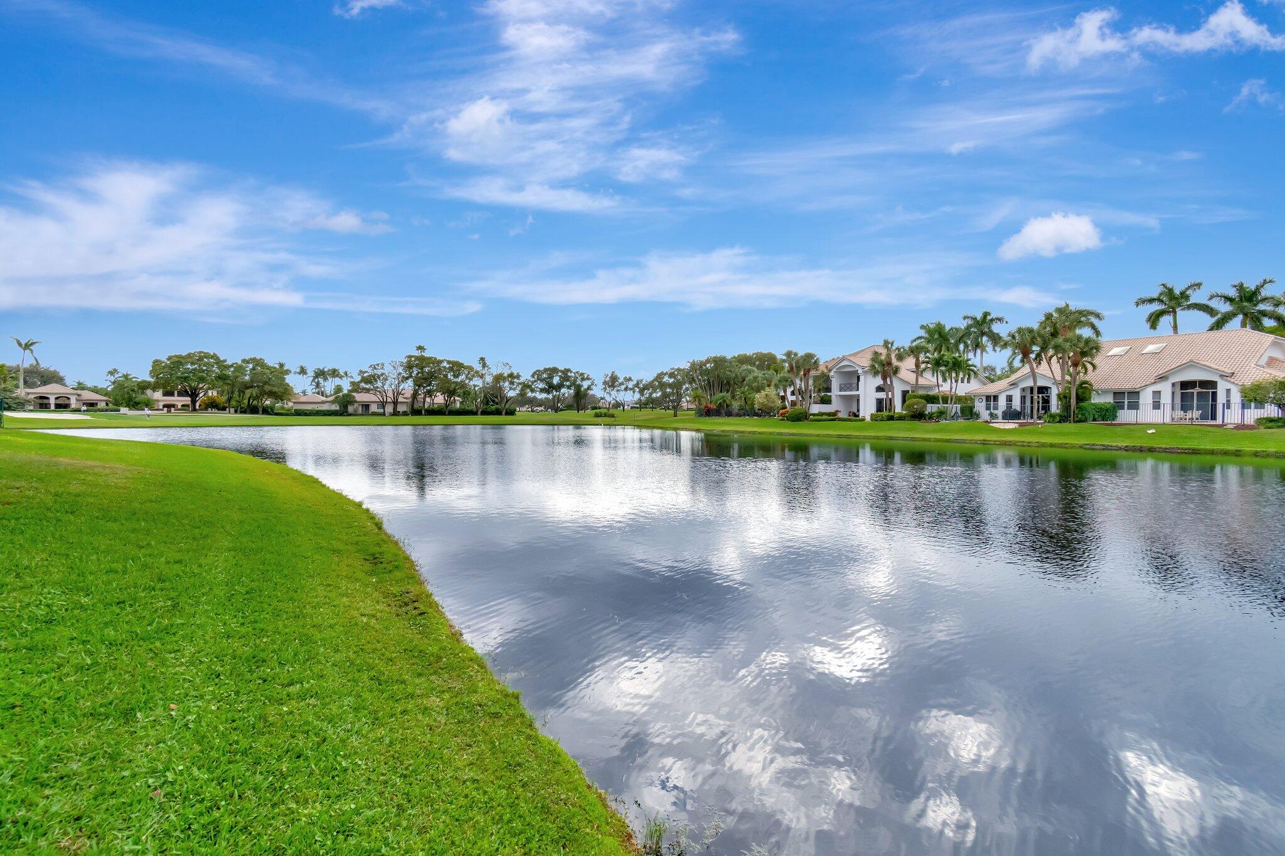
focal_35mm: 15
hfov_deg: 100.4
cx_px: 642
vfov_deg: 77.3
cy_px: 428
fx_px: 535
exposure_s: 1/640
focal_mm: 10
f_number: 8
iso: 1000
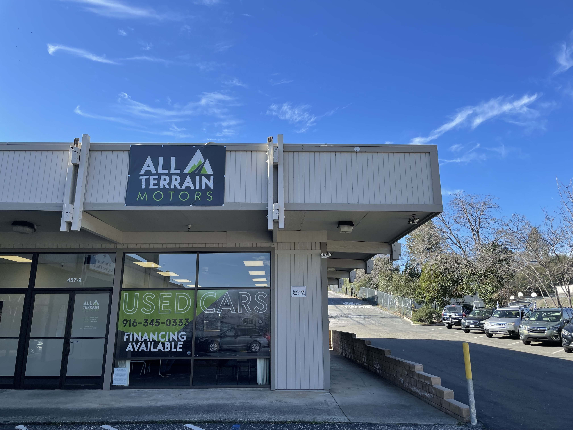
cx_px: 286
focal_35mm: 26
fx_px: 430
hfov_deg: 67.3
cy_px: 215
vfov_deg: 53.1
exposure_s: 1/1511
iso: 32
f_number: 1.6
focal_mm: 4.2
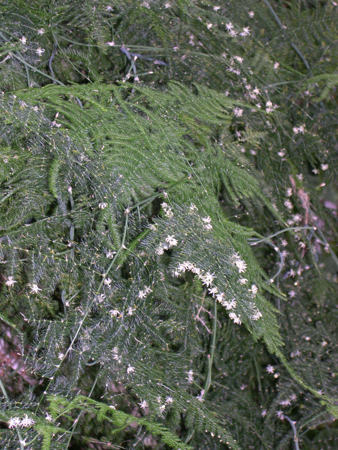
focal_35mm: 114
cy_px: 225
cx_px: 169
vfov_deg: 17.3
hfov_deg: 13.0
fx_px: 1484
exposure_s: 1/60
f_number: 4.9
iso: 191
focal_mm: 24
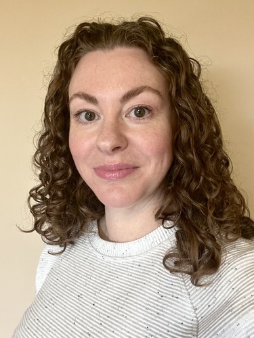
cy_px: 169
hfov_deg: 46.8
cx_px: 127
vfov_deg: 60.0
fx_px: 294
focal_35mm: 30
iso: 320
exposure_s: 1/40
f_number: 2.2
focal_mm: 2.71
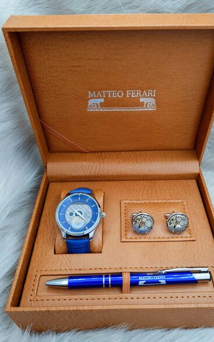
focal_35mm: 28
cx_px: 126
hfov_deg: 44.4
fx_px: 261
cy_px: 172
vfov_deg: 66.5
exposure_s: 1/460
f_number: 1.8
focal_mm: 5.4
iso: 50
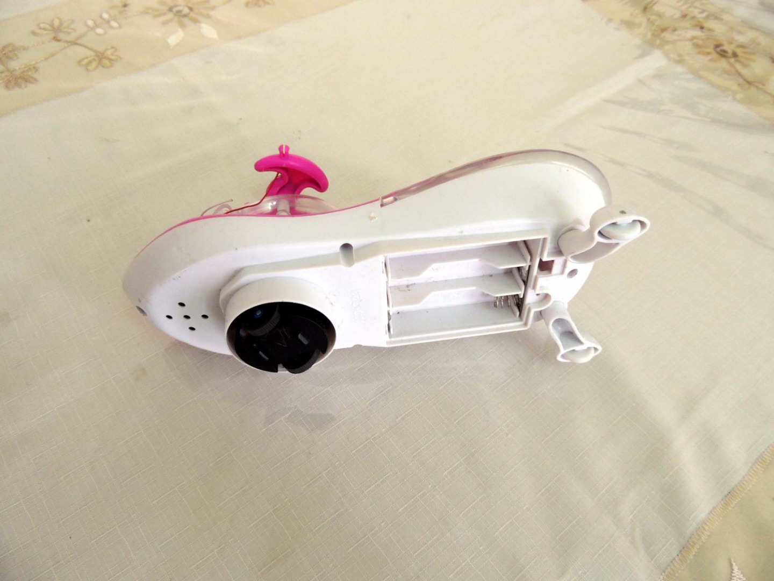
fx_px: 537
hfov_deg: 71.6
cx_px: 387
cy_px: 290
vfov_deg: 56.8
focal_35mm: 24
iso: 220
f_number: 3
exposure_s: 1/30
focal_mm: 4.3
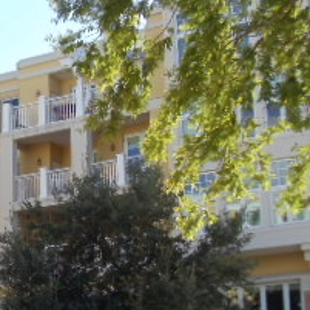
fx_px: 1256
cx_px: -52
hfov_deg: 13.7
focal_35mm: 124
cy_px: 224
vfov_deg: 14.0
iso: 80
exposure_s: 1/400
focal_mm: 6
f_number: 3.5
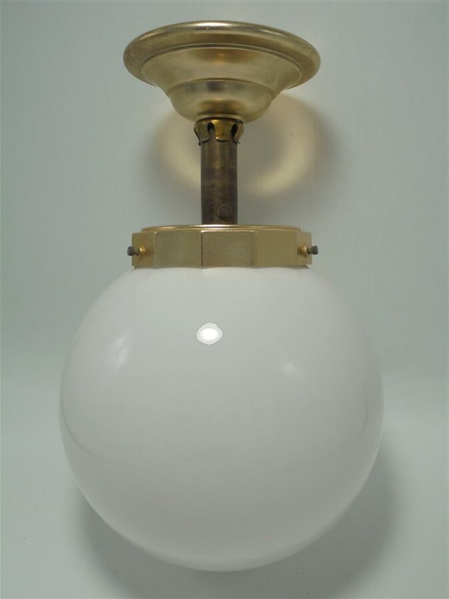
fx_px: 588
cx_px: 224
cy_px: 300
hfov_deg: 41.8
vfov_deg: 54.0
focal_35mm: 34
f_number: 4
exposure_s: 1/160
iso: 100
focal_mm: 6.1
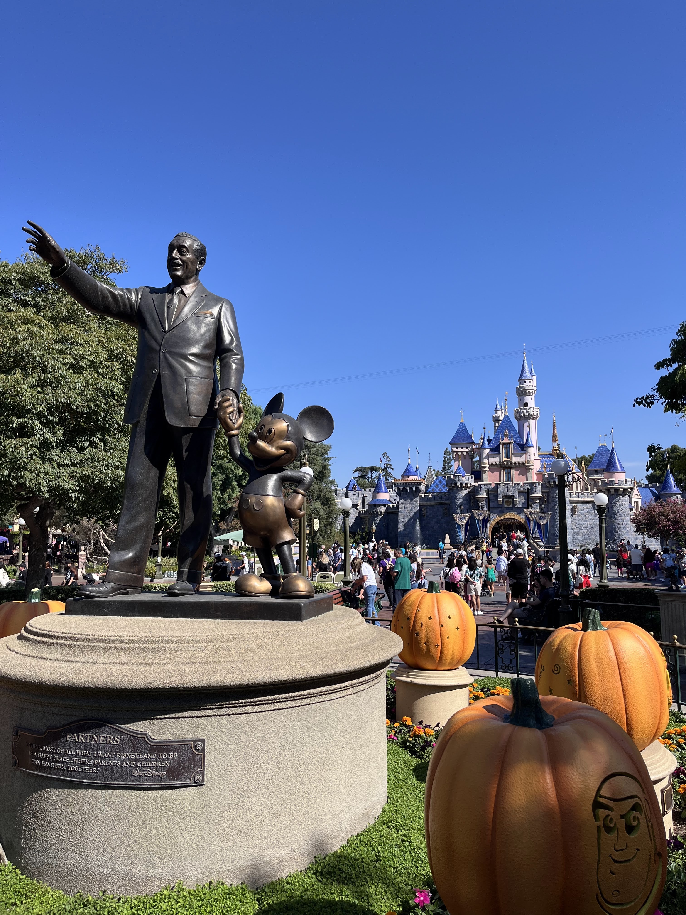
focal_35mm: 26
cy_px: 458
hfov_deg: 53.1
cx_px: 343
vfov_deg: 67.3
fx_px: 687
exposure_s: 1/2899
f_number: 1.6
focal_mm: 5.1
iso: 50
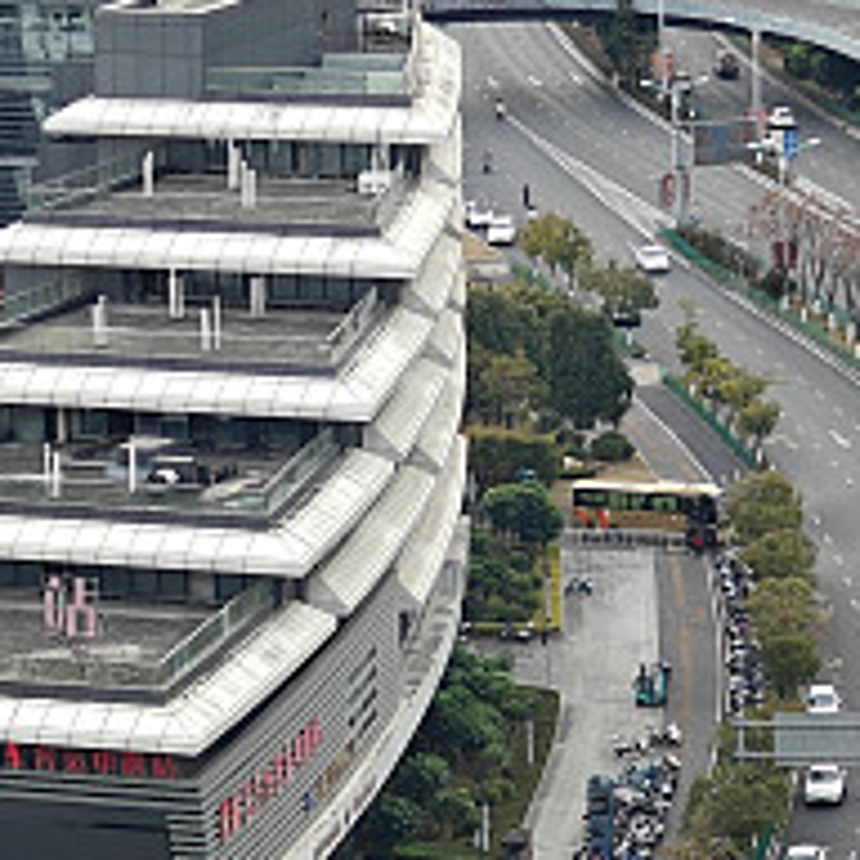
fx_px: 7252
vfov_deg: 6.8
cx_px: 25
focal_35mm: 258
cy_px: 538
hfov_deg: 6.8
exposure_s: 1/200
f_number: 2.6
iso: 100
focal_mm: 13.3
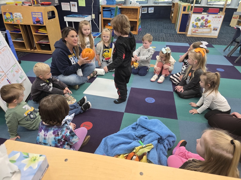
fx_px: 160
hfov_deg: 73.9
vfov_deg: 58.9
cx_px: 120
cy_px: 90
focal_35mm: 23
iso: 125
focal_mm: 6.3
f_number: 1.7
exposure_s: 1/50
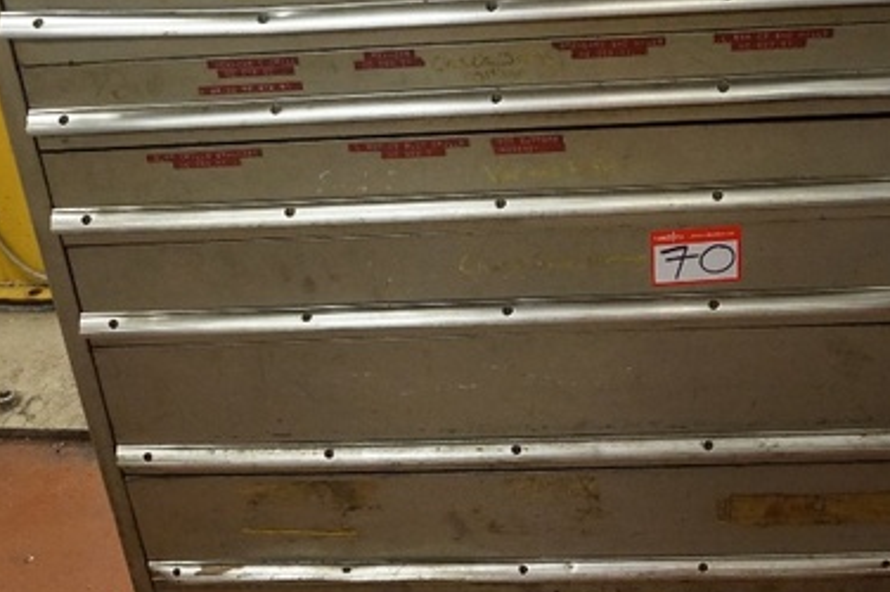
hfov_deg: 42.8
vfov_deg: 29.1
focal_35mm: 46
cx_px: 466
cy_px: 244
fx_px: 1136
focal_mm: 16
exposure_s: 1/160
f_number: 3.5
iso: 3200
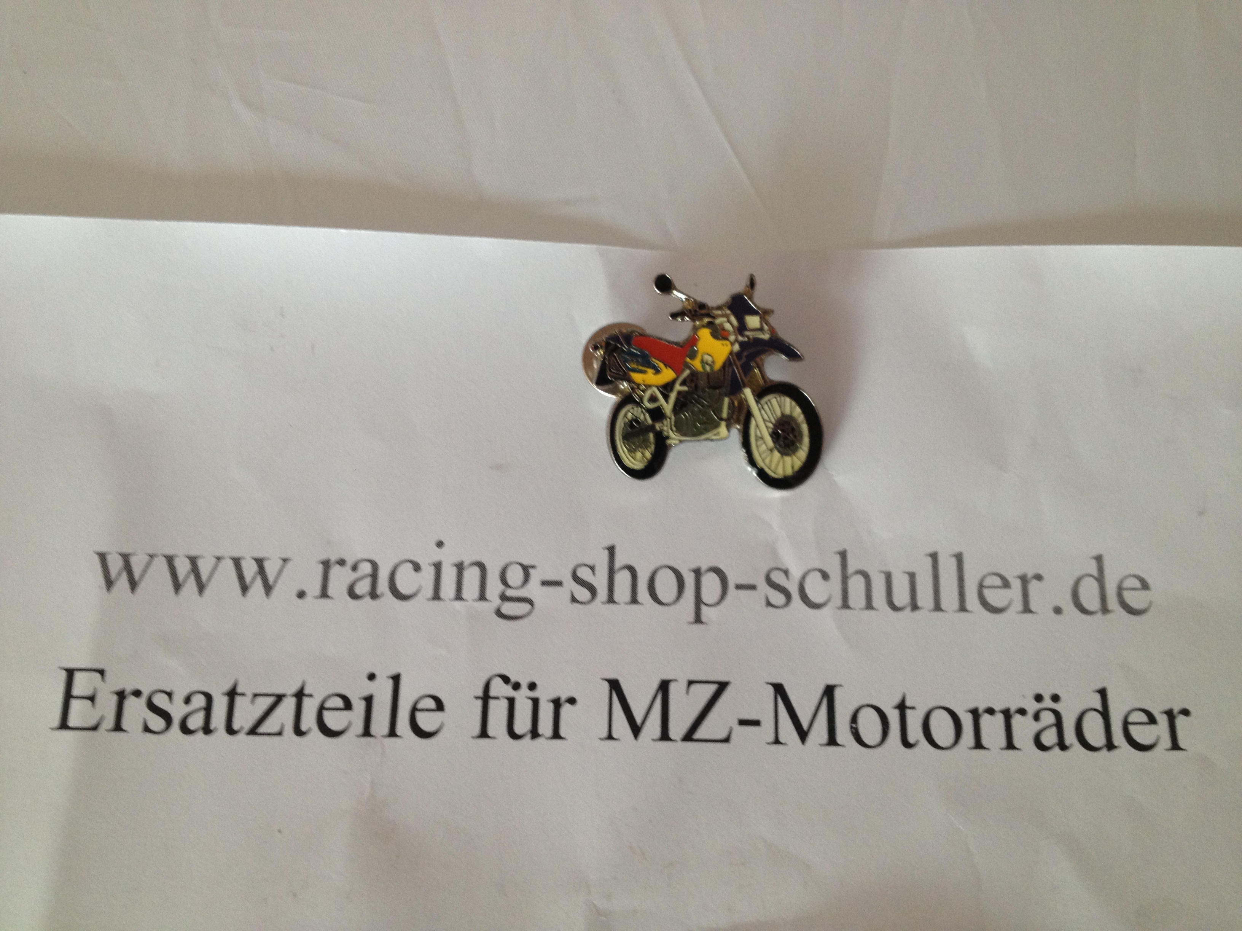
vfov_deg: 40.7
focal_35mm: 35
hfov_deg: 52.6
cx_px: 621
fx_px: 1256
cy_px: 466
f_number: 2.4
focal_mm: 4.28
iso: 100
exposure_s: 1/20
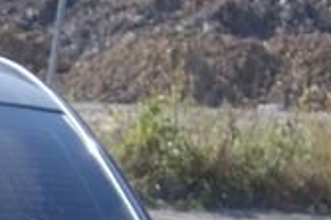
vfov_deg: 7.2
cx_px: -339
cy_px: 631
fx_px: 1580
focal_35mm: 172
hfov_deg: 10.9
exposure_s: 1/1250
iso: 125
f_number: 2.2
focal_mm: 10.4
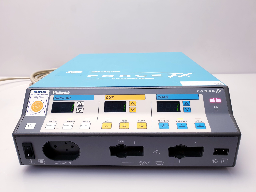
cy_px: 96
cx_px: 128
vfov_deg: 53.1
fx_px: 192
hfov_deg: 67.3
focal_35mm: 26
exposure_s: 1/50
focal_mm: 4.3
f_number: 2.4
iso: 80
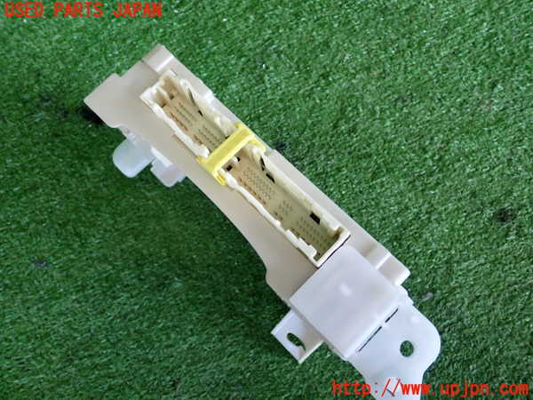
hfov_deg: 56.8
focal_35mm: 32
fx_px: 493
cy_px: 200
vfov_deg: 44.2
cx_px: 266
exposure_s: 1/60
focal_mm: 5.79
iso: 200
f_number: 2.4
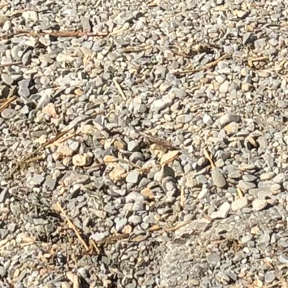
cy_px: -184
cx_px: 218
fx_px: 2099
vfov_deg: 7.7
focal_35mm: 223
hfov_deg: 7.8
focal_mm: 3.99
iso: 20
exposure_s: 1/1043
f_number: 1.8
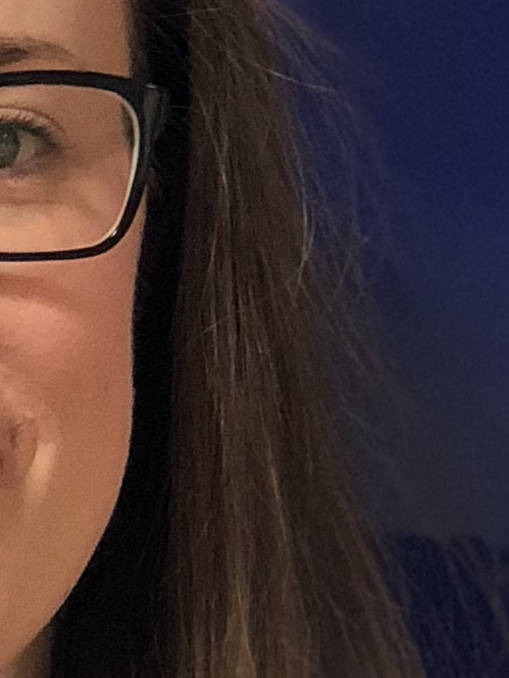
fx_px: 5940
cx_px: -15
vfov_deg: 6.4
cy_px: 1063
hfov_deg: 4.9
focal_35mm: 303
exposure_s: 1/30
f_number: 2.4
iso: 125
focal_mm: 6
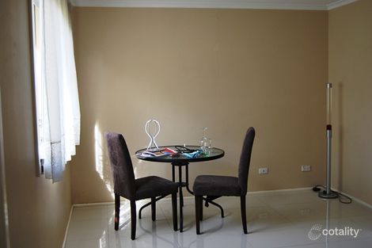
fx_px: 403
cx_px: 186
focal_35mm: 39
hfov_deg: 49.6
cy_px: 124
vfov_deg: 34.2
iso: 200
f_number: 4.2
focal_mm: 26
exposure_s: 1/60
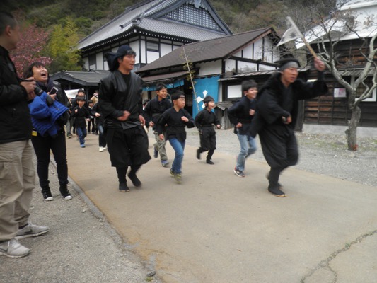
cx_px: 188
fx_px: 283
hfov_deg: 67.3
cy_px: 142
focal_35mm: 26
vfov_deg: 53.1
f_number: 7.9
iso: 64
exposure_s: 1/60
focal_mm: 4.7
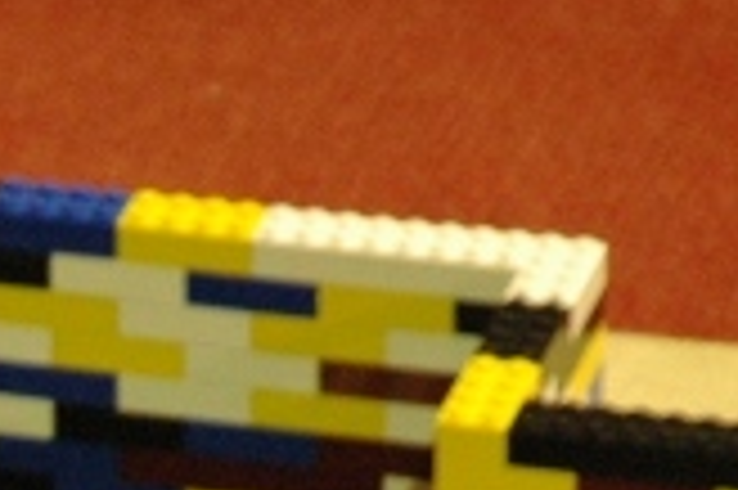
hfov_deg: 3.1
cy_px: 1344
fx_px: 13414
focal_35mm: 655
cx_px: -306
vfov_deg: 2.1
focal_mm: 70
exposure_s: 1/10
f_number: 5
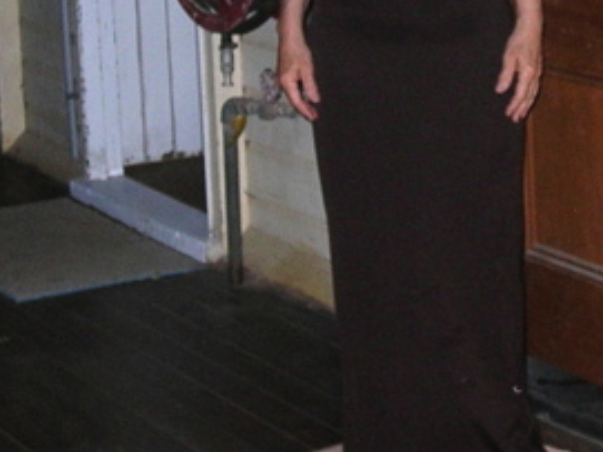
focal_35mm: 85
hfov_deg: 22.8
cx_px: 451
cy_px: -12
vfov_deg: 16.9
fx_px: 1480
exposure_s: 1/60.1
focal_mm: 6
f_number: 2.7
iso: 50
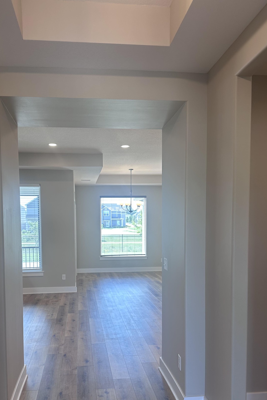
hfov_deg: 42.2
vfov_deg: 59.7
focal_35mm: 31
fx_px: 345
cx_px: 115
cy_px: 245
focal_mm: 6.86
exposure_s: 1/120
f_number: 1.78
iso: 64
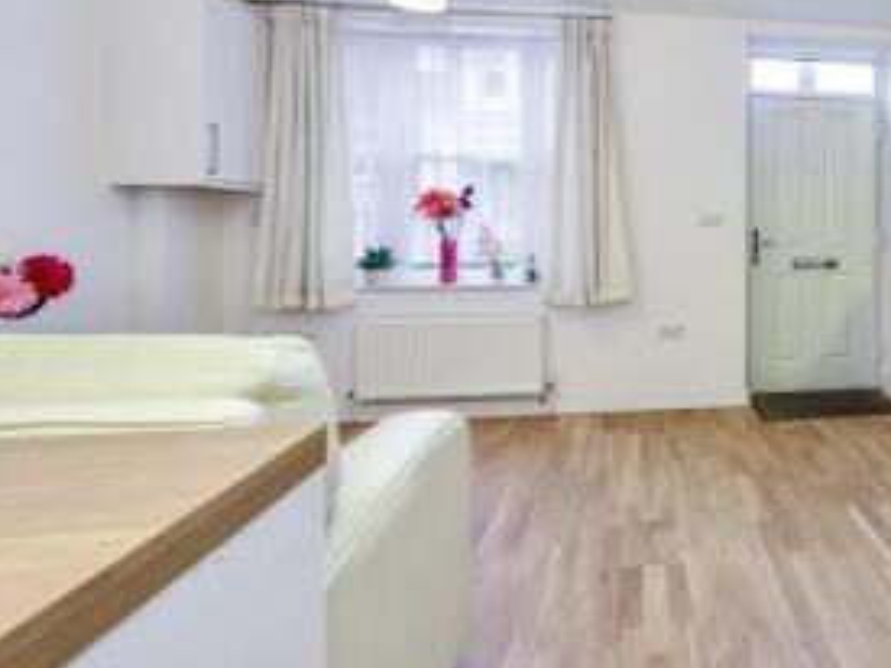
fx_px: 643
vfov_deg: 53.7
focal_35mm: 25
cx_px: 761
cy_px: 222
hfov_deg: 61.2
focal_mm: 10
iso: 640
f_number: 8
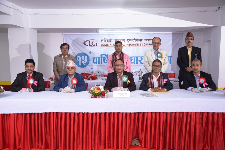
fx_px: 212
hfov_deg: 55.8
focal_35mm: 34
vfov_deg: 38.9
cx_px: 112
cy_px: 75
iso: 2000
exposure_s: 1/125
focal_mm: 34
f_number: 5
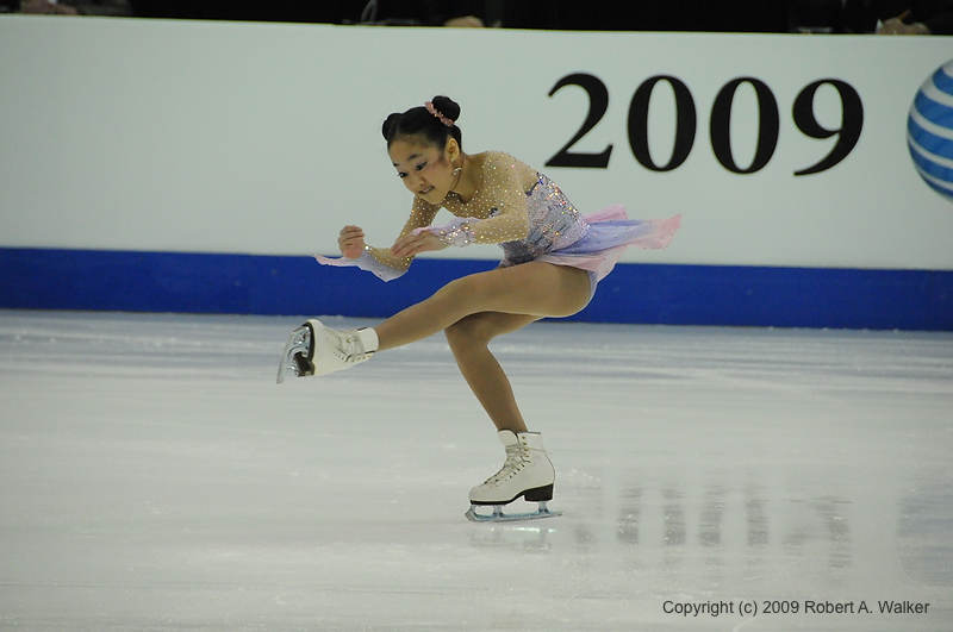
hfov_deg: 6.9
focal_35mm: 300
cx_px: 476
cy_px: 316
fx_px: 7930
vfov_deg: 4.6
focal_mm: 200
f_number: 5.6
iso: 3200
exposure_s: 1/1250
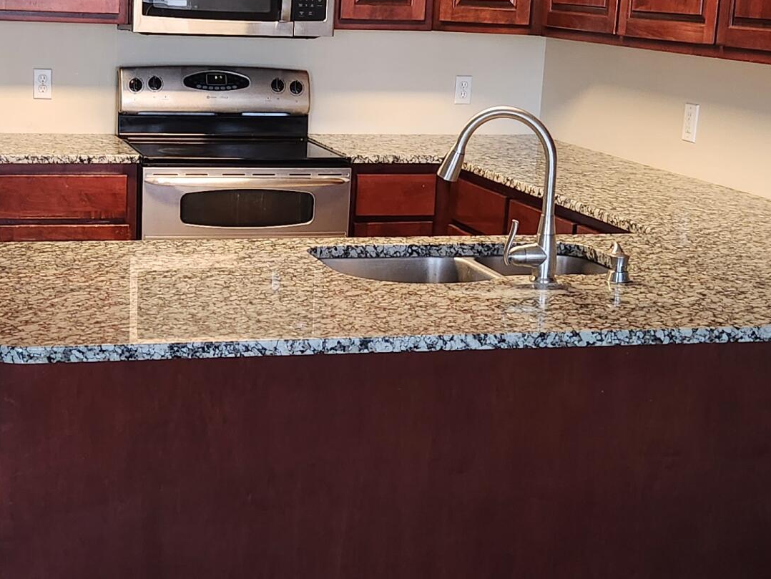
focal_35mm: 64
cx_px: 212
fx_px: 1426
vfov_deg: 22.9
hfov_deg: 29.9
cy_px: 245
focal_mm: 5.4
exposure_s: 1/120
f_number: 1.8
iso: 320
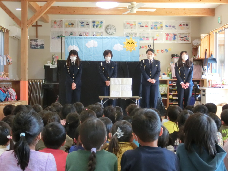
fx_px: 329
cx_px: 114
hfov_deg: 38.2
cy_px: 86
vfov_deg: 29.1
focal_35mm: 50
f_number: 4.3
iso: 800
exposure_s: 1/100
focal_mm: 9.16
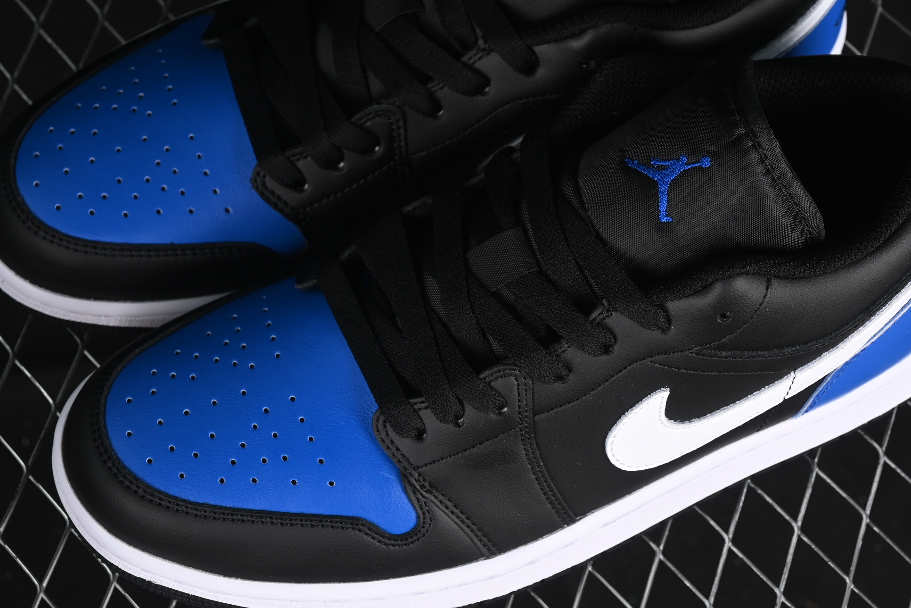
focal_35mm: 108
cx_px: 476
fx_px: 2733
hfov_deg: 18.9
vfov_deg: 12.7
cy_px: 213
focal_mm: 50
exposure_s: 1/50
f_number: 6.3
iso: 160
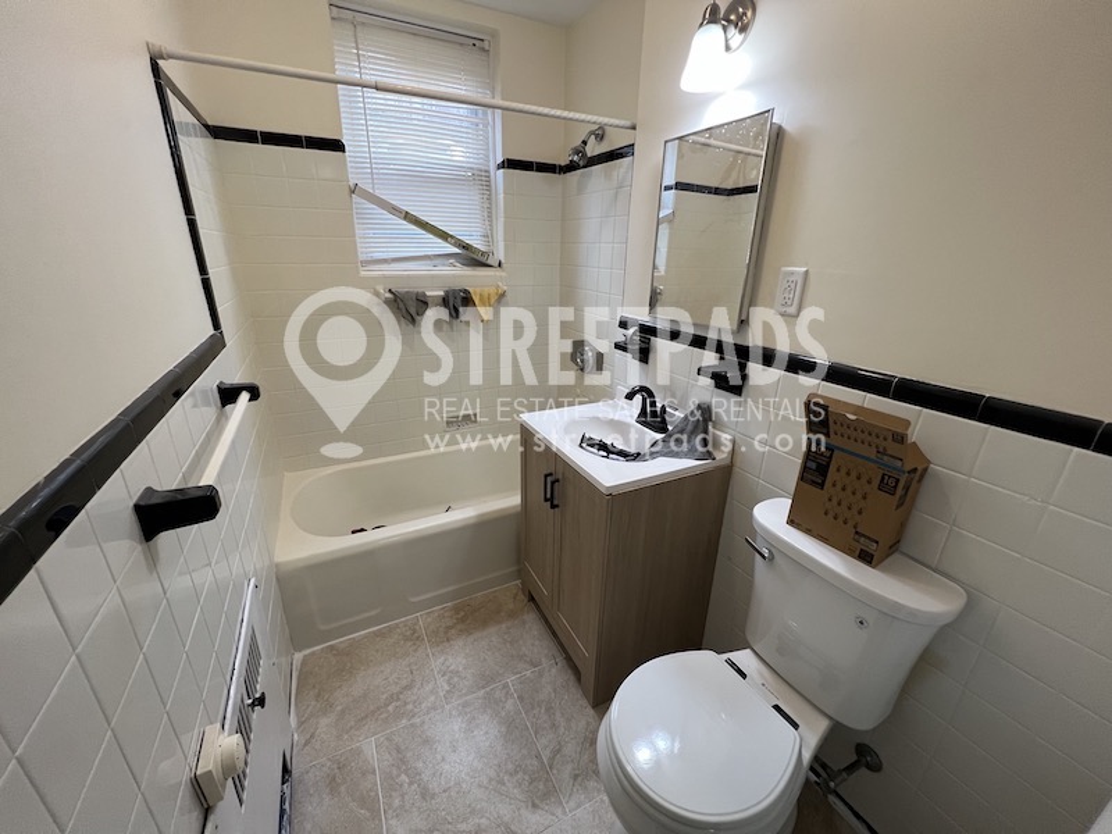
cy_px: 417
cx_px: 556
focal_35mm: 13
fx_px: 418
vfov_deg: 89.9
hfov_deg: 106.2
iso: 200
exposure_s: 1/120
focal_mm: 1.57
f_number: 1.8
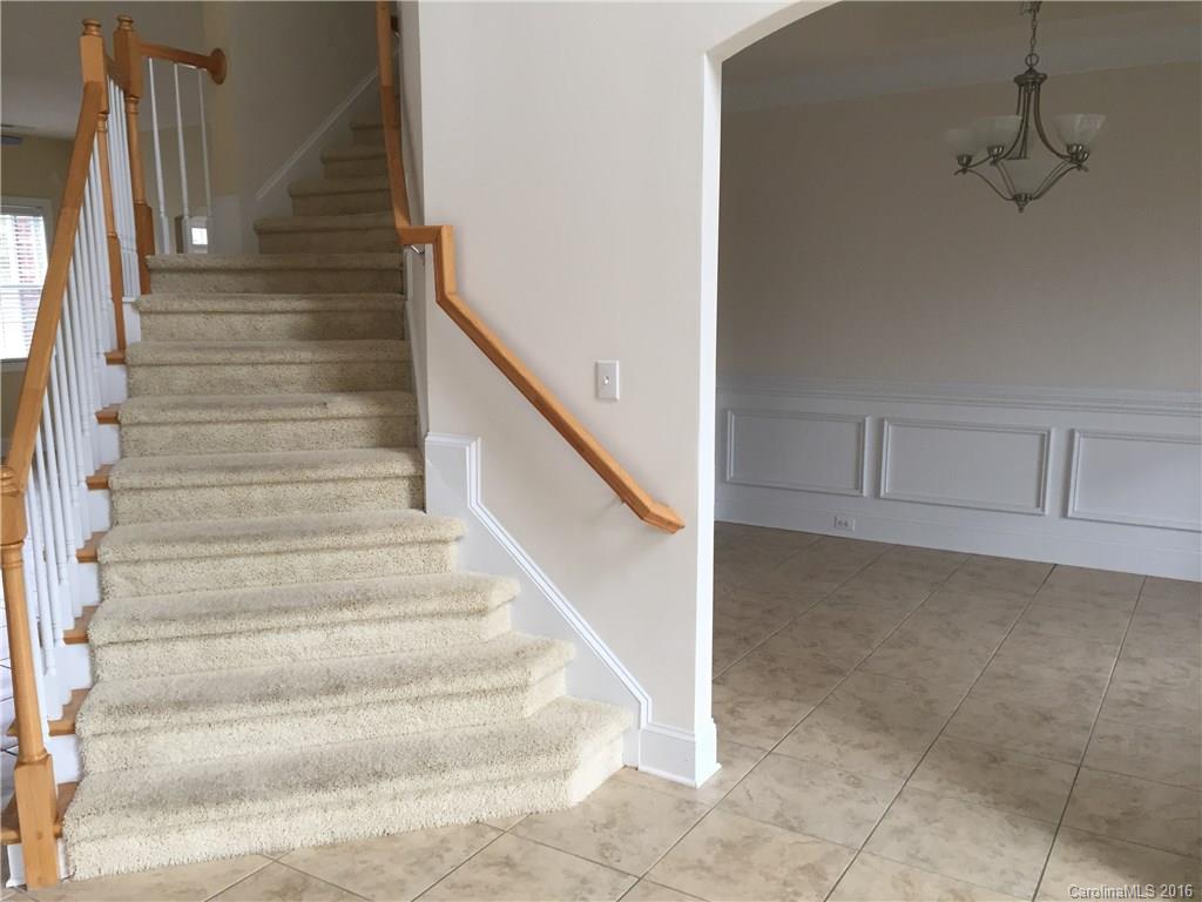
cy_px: 451
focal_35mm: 29
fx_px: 1007
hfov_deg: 61.7
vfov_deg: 48.2
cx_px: 601
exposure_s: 1/30
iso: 32
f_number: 2.2
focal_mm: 4.15
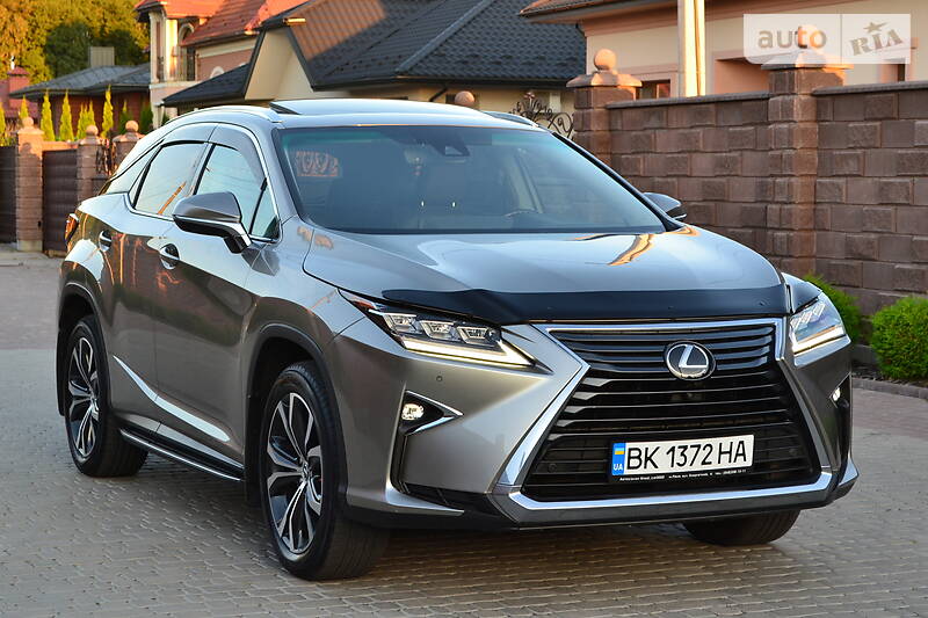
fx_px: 2126
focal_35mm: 82
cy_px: 309
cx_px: 464
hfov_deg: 24.6
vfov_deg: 16.5
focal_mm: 55
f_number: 8
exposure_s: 1/60
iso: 560
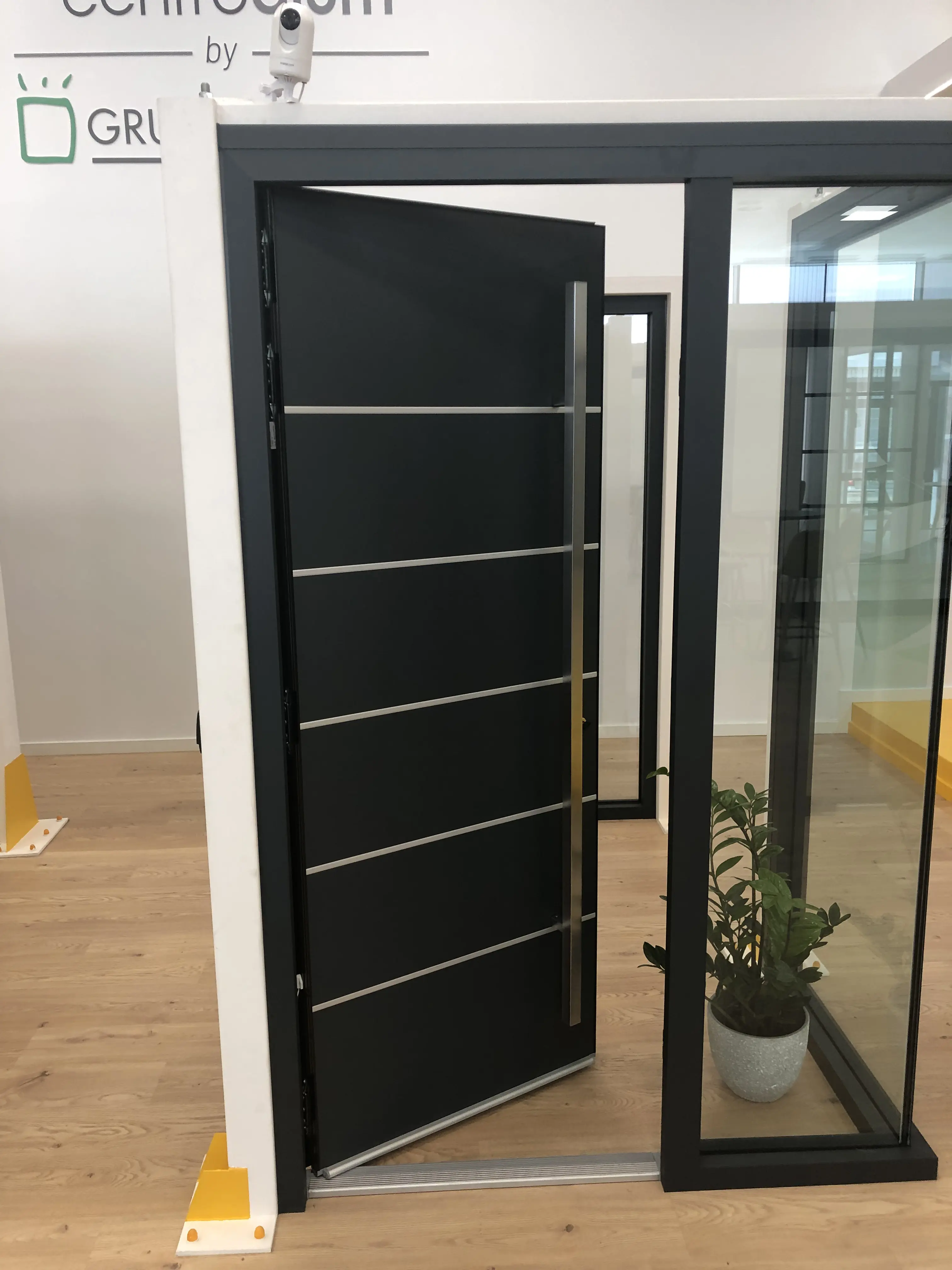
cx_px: 476
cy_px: 635
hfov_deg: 49.7
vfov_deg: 63.4
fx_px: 1027
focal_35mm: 28
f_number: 1.8
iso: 40
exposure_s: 1/33
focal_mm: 4
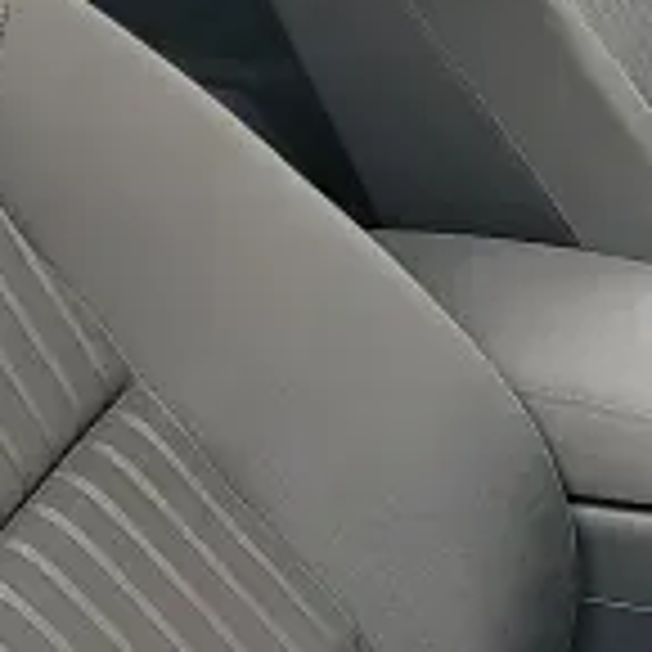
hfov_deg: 18.6
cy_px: 400
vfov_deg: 19.3
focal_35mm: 90
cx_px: 706
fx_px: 1918
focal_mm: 5.56
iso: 100
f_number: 1.8
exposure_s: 1/122
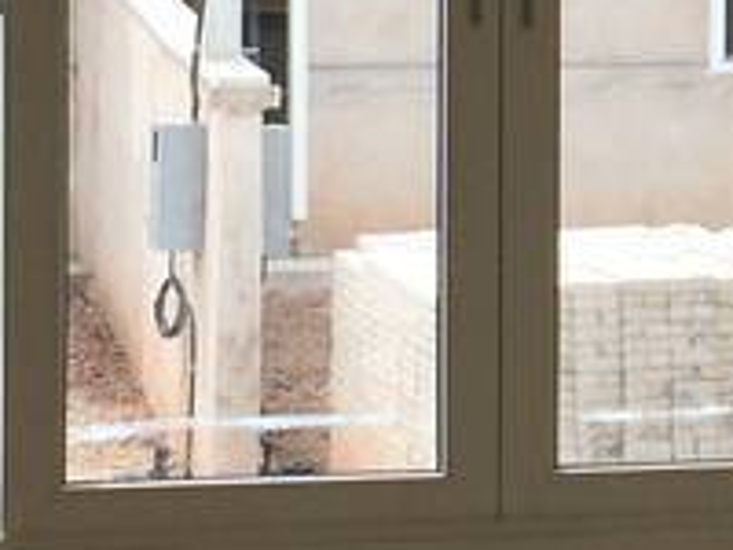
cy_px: 117
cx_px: 935
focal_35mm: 209
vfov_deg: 7.1
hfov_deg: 9.3
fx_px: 4426
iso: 32
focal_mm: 4.15
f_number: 2.2
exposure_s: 1/860
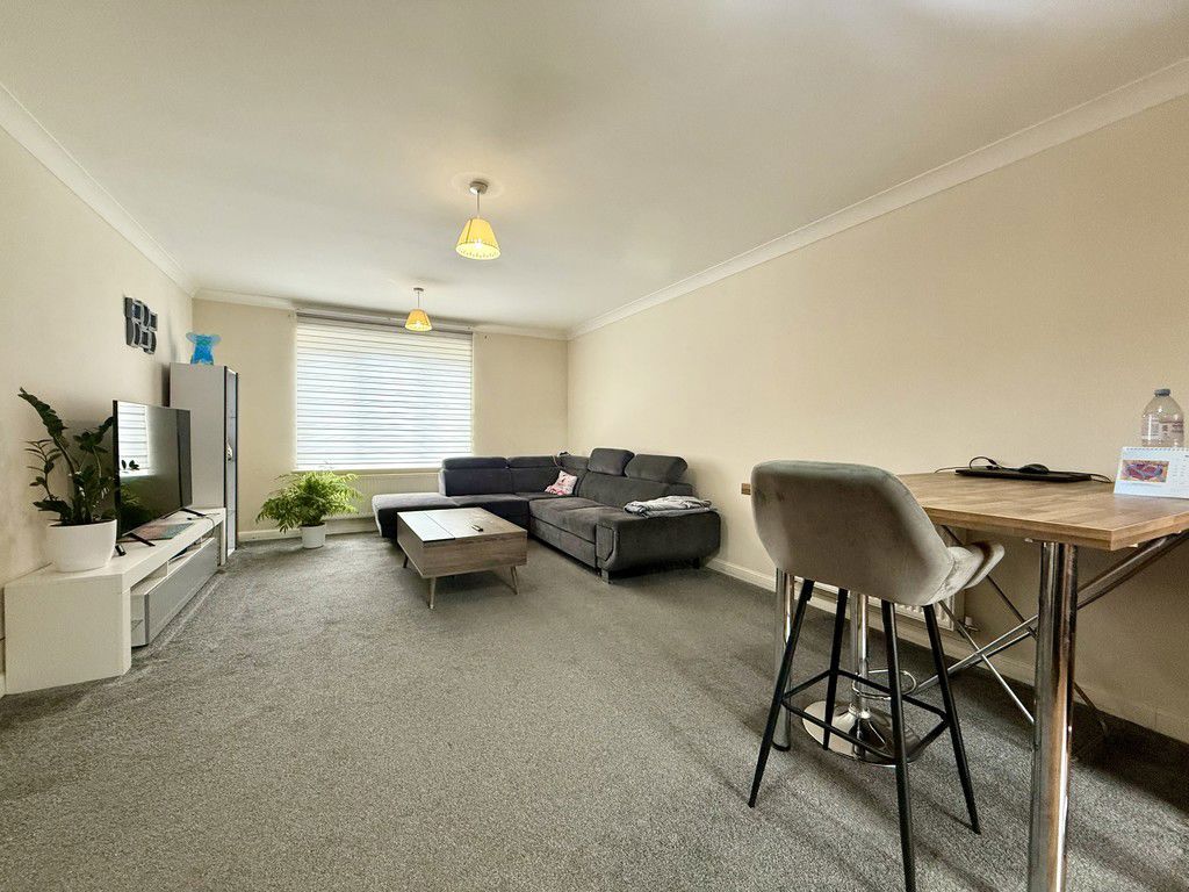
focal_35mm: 14
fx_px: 481
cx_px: 594
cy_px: 446
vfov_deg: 85.7
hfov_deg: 102.1
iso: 320
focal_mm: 2.22
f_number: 2.2
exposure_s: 1/100
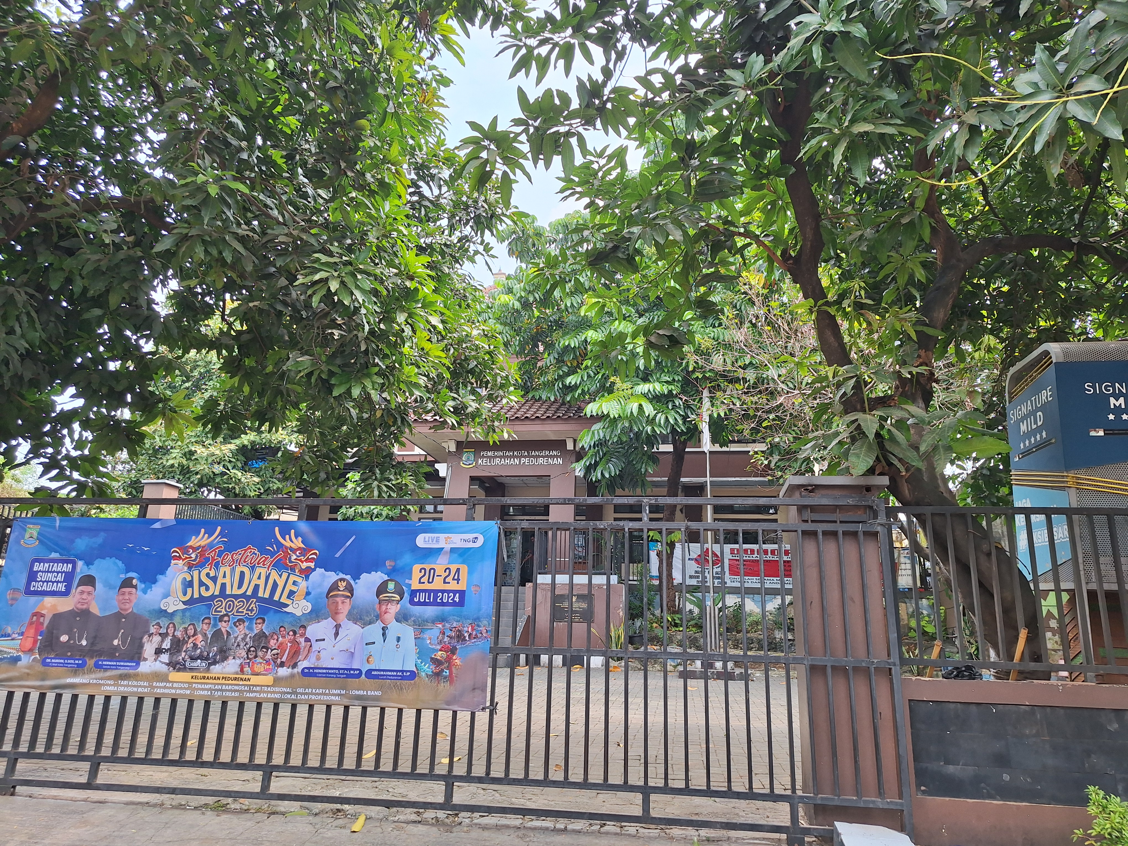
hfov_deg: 73.9
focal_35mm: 23
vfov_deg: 58.9
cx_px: 564
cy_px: 423
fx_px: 749
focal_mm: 5.54
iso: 40
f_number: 1.8
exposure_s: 1/352
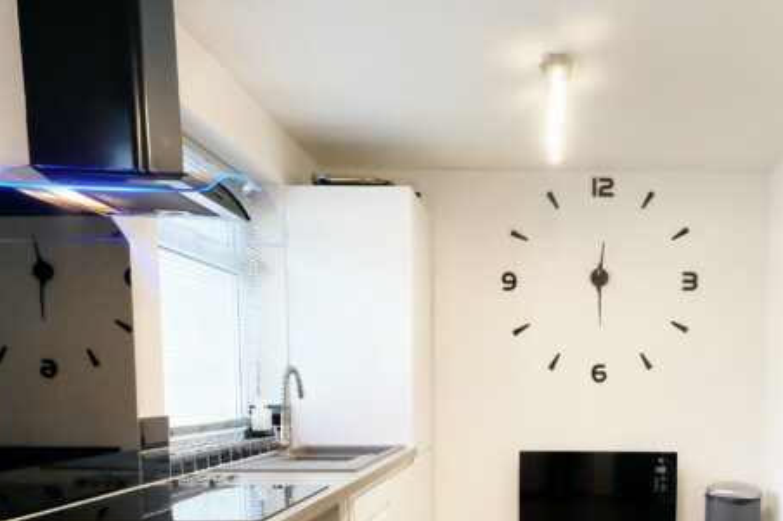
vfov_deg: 36.8
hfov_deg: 54.4
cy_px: 451
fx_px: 739
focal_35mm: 34
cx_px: 539
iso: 4000
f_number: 5.6
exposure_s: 1/85
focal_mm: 10
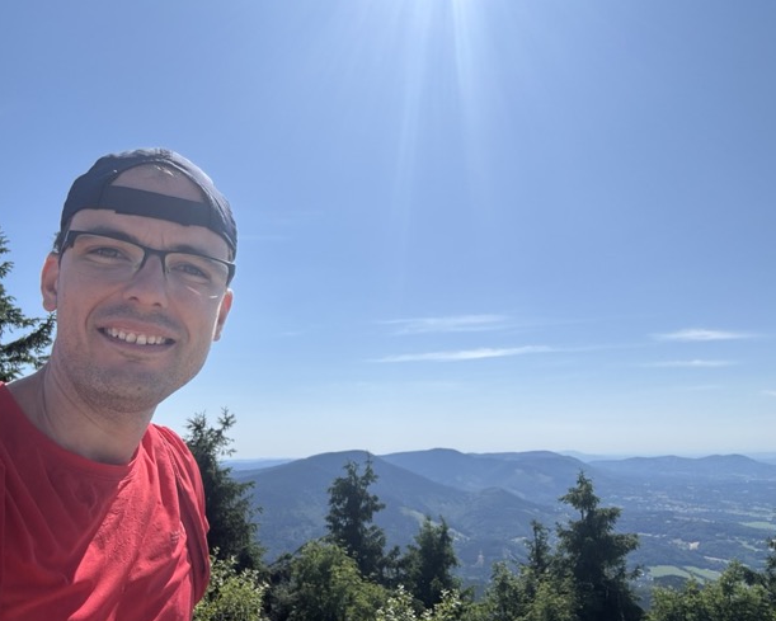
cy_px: 311
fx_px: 574
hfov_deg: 68.1
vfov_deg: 56.8
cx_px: 387
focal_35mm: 25
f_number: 1.9
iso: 25
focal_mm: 2.69
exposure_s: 1/2070
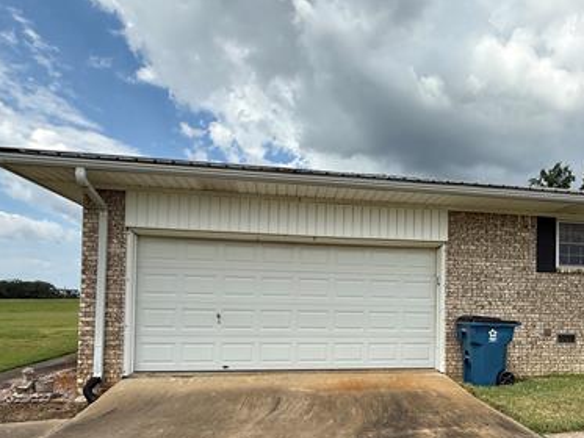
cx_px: 363
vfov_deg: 55.5
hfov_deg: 70.5
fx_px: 405
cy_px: 297
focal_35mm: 24
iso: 50
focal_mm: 2.22
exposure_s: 1/1848
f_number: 2.2
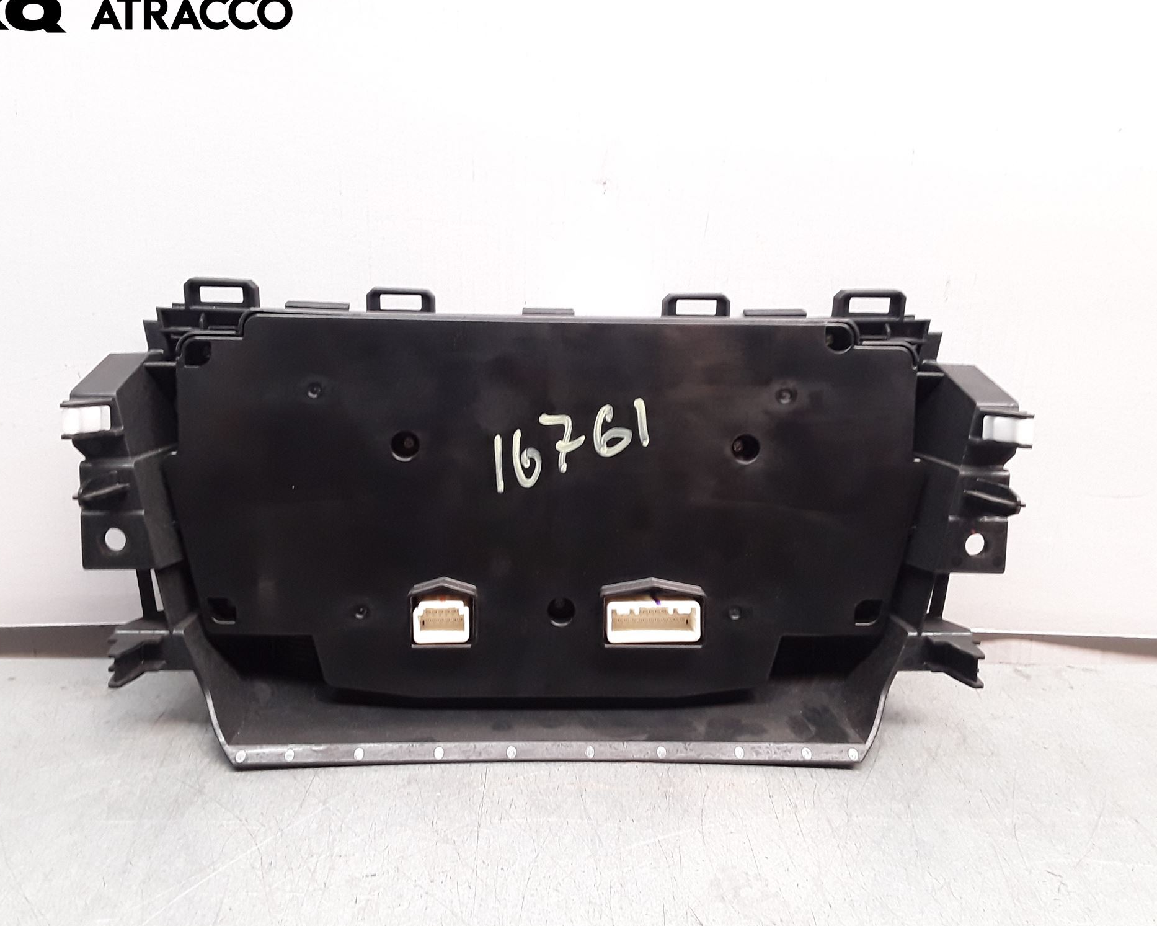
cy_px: 469
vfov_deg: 48.5
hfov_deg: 58.7
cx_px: 546
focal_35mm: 30
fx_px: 1027
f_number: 1.9
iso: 100
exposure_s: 1/50
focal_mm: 2.91
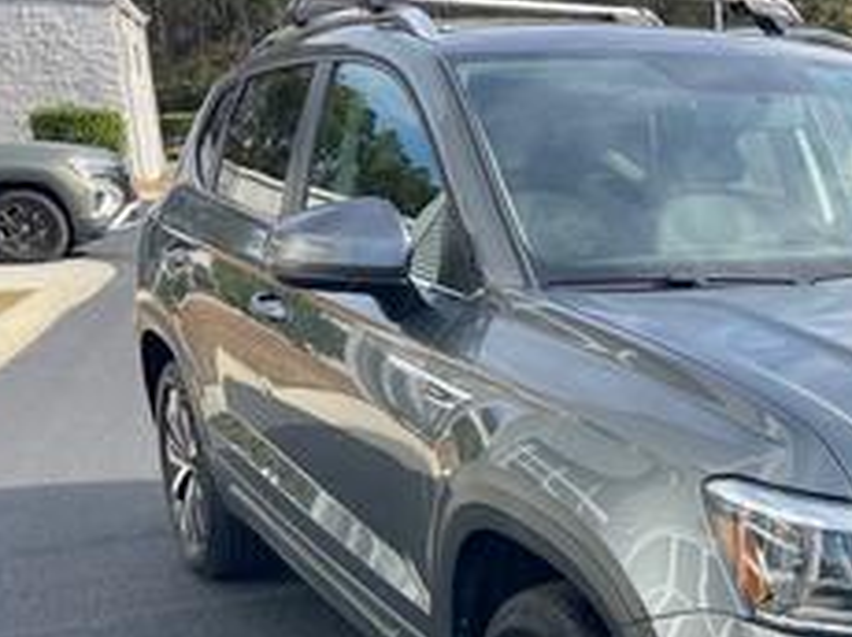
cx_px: 830
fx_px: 1401
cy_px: 548
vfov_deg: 25.0
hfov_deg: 31.5
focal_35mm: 57
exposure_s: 1/1294
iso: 32
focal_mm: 5.1
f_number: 1.6
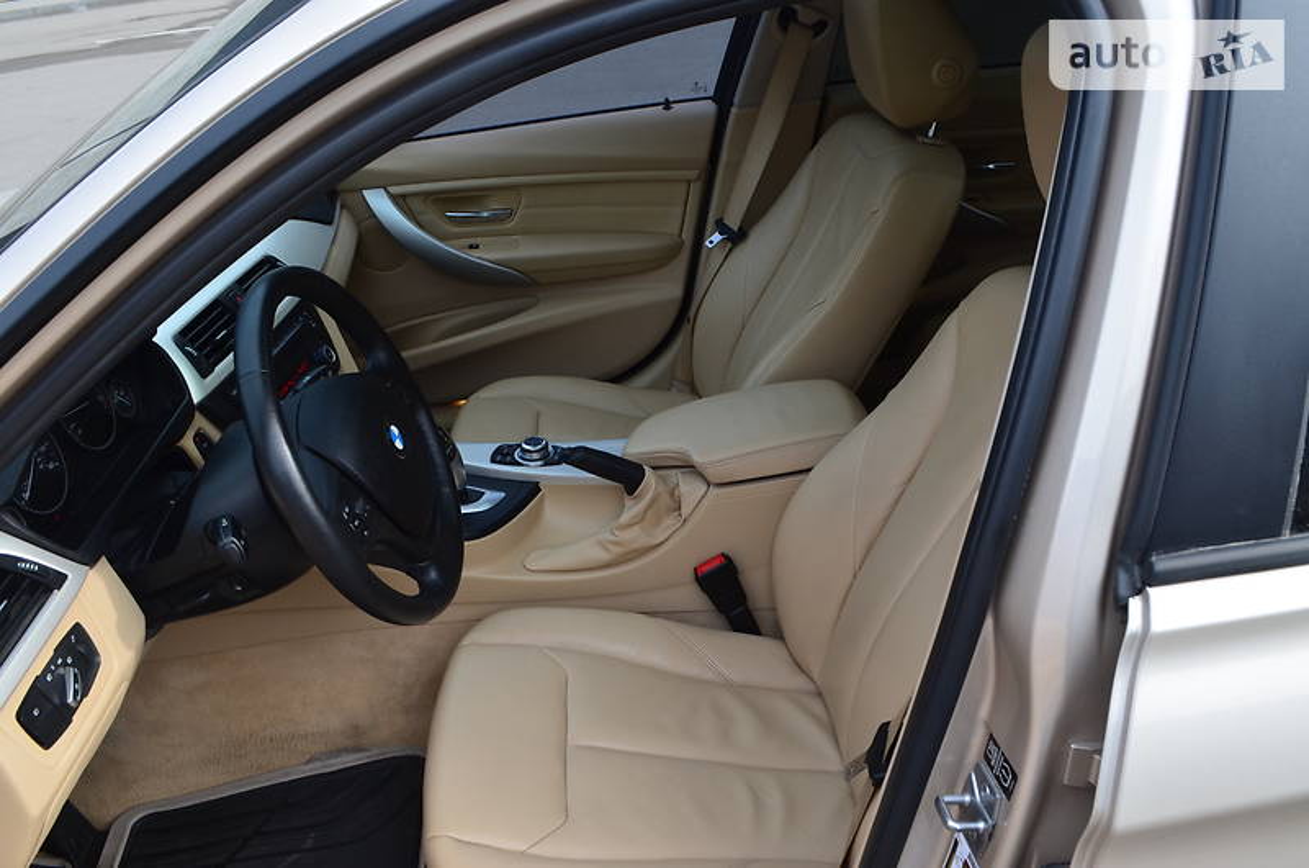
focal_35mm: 27
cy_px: 434
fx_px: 980
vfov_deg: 47.7
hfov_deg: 67.5
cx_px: 654
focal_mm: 18
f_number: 10
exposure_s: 1/60
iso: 220
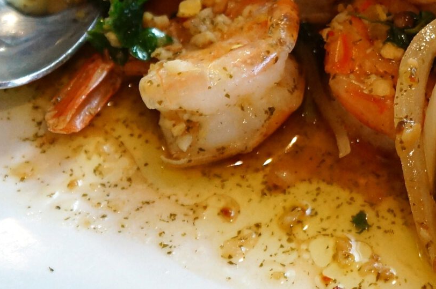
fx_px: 1488
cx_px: 410
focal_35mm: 123
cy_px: -7
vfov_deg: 11.0
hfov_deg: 16.4
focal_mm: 26
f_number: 4
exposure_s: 1/60
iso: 1250
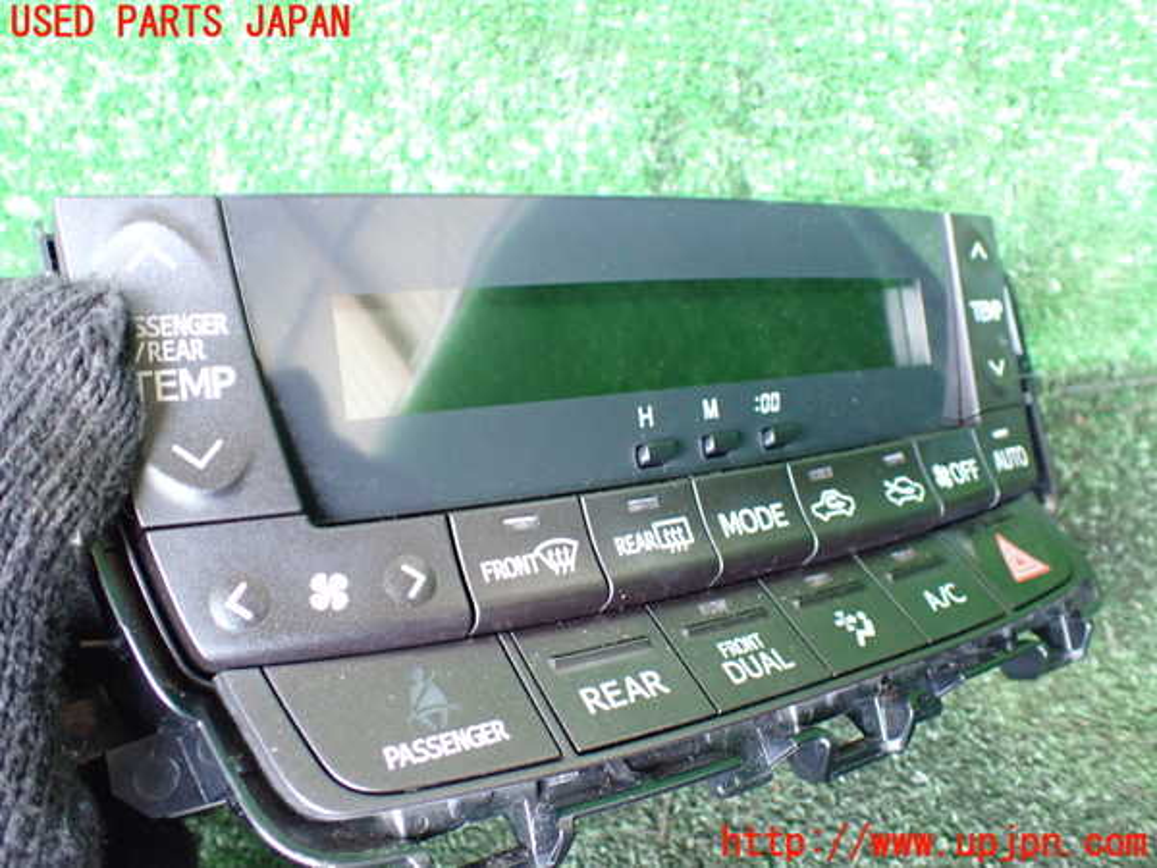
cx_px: 578
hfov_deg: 60.0
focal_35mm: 30
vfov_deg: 46.8
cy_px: 434
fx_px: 1003
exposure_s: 1/40
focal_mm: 5.4
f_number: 2.3
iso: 800
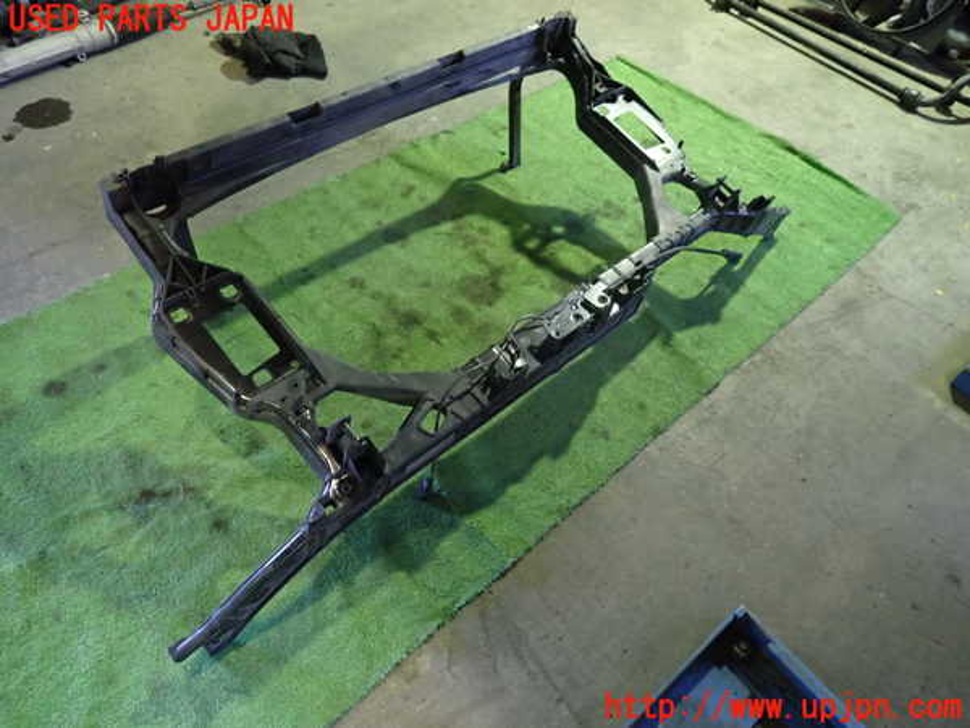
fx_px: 701
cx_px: 485
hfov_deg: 69.4
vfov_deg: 54.9
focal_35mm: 25
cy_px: 364
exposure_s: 1/30
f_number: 2
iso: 800
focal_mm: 4.5
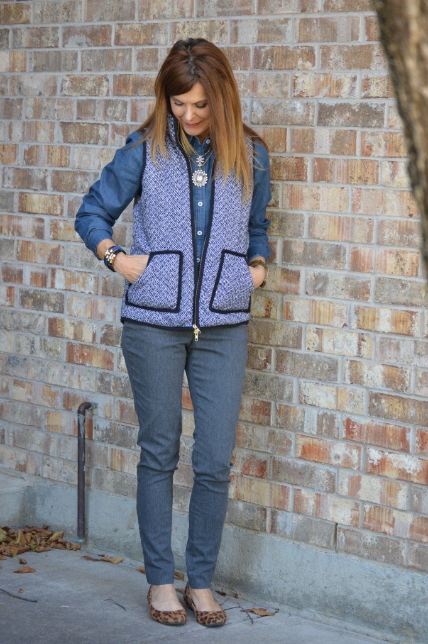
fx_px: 1661
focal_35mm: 93
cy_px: 322
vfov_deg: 21.9
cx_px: 214
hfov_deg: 14.7
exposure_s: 1/125
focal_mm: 62
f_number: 4.2
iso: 450
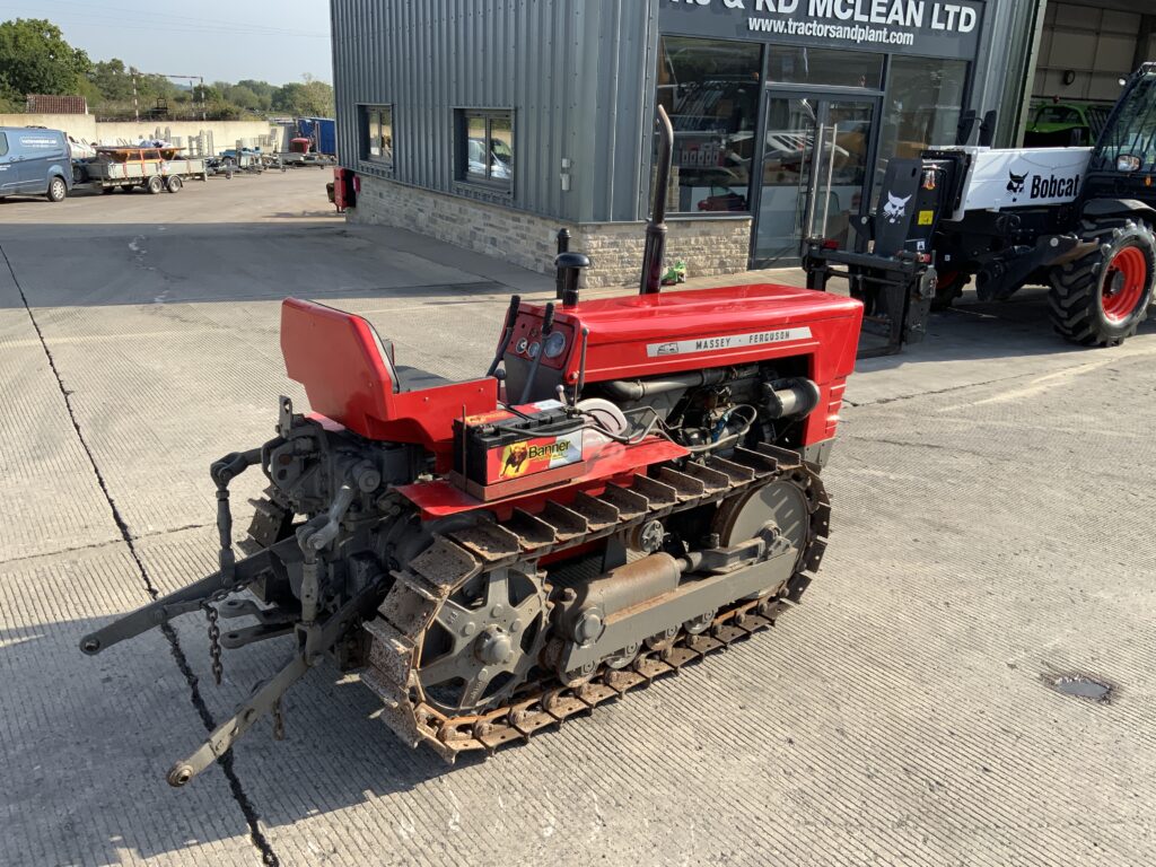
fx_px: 968
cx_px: 578
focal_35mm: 29
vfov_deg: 48.2
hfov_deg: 61.7
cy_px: 434
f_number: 1.8
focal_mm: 3
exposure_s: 1/719
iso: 16
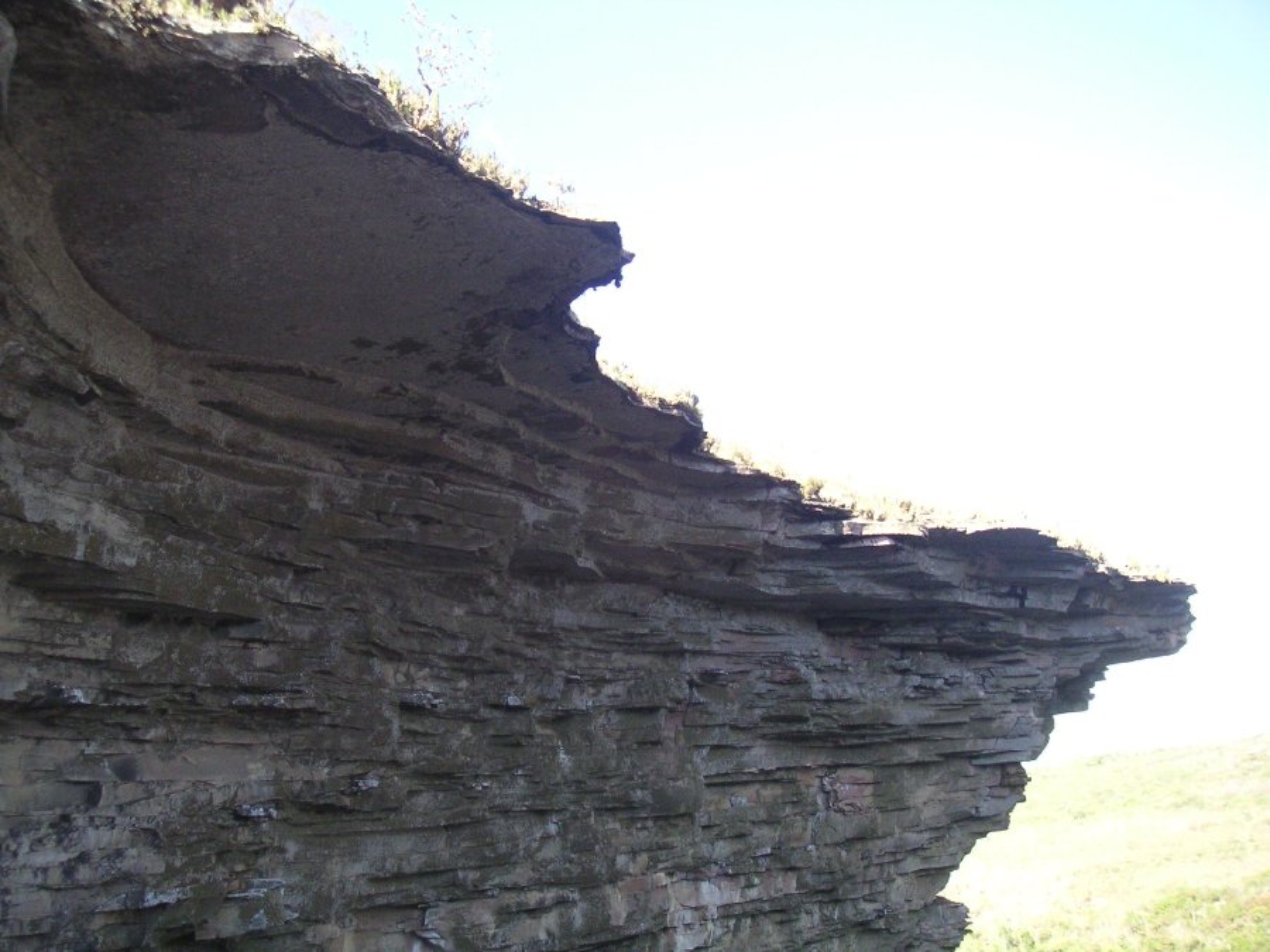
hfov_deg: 49.0
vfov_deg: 37.7
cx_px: 635
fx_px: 1394
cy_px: 476
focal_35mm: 38
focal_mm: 6
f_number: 2.8
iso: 160
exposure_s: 1/45
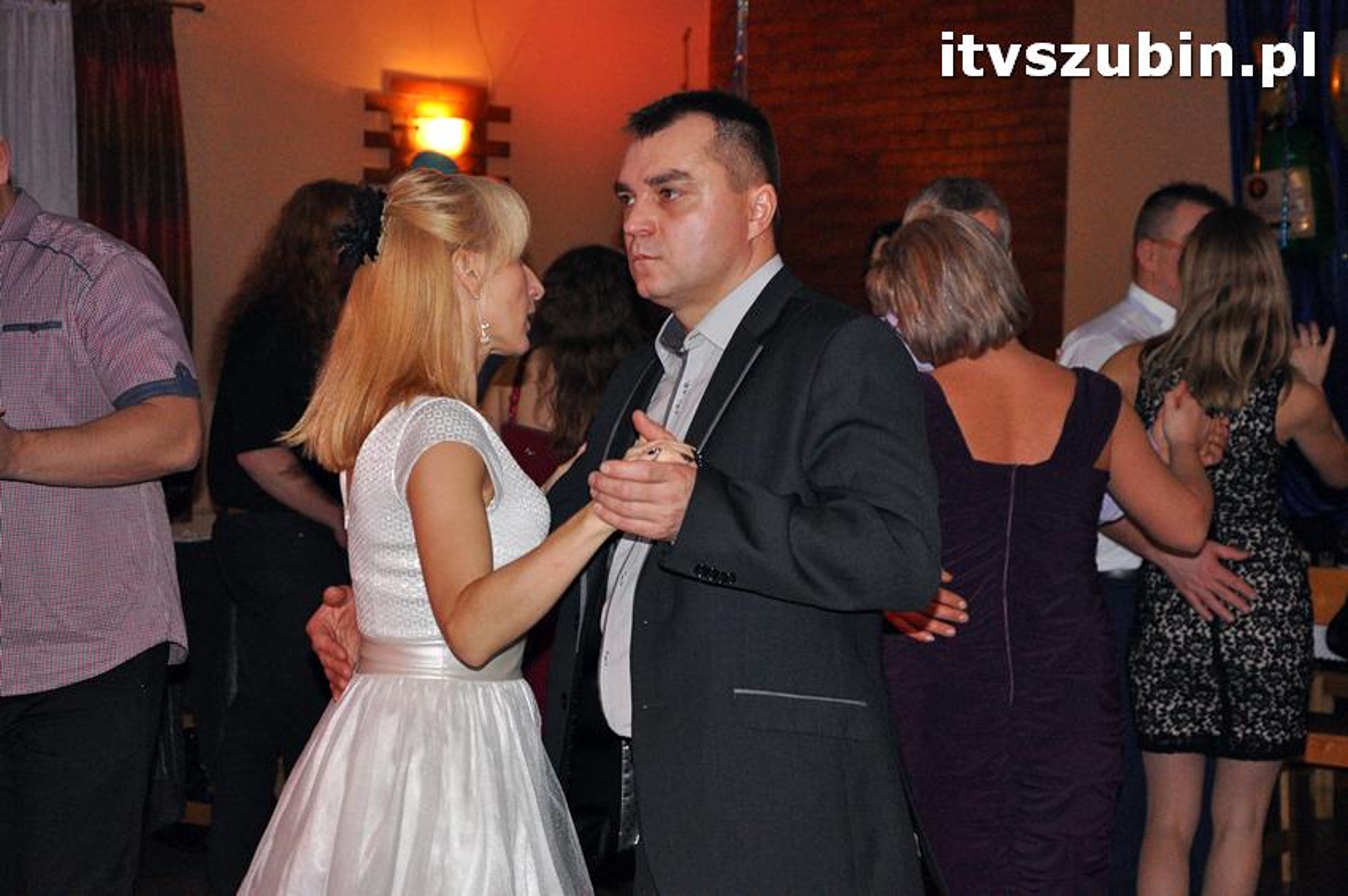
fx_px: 2806
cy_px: 448
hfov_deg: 27.0
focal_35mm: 75
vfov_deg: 18.1
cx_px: 674
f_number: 5
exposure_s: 1/60
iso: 2000
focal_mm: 50
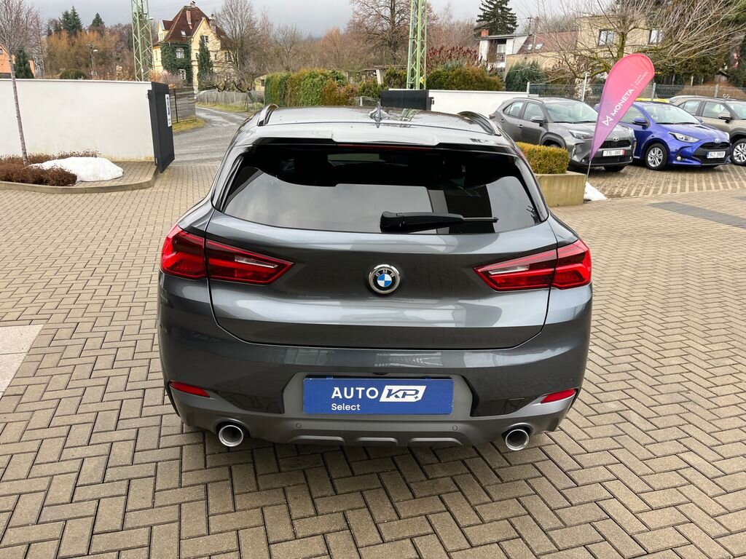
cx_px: 373
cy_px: 280
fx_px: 560
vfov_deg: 53.1
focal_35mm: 26
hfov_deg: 67.3
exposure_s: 1/352
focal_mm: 5.1
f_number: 1.6
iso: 50
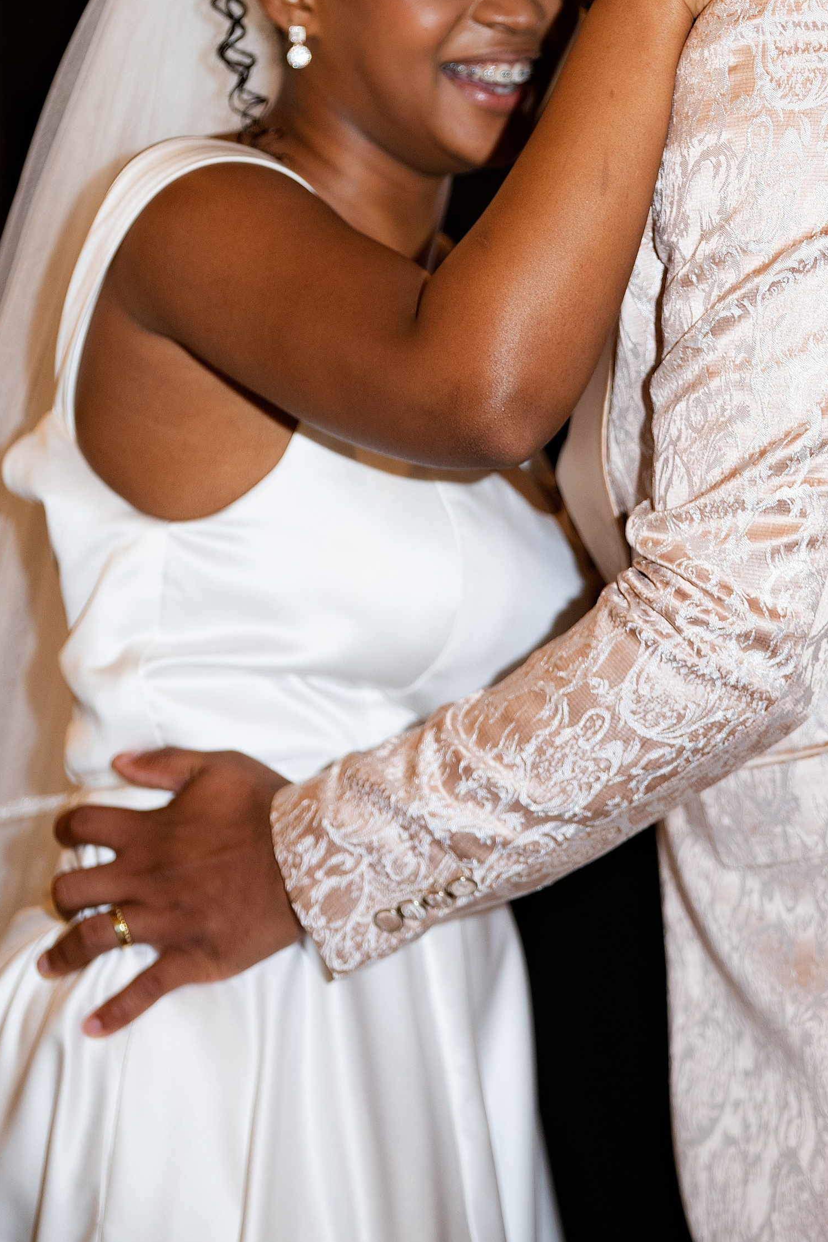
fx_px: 8417
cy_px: 397
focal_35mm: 244
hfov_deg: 5.6
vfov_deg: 8.4
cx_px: 496
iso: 640
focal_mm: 142
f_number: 2.8
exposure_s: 1/160
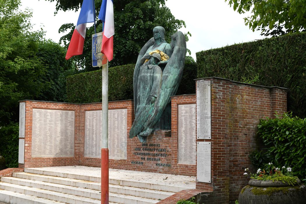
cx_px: 153
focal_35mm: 50
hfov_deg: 39.6
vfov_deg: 27.0
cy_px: 102
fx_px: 425
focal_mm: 50
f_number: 8
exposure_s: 1/125
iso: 64
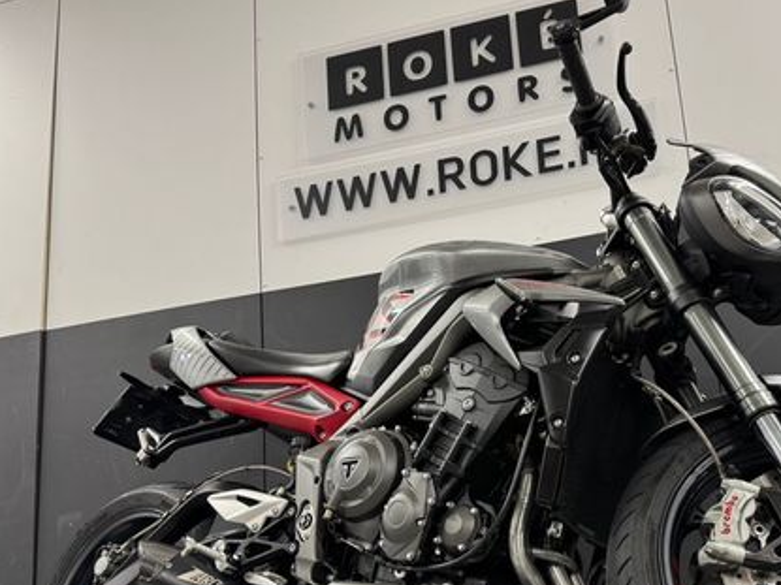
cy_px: 403
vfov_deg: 38.1
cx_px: 491
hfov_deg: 49.6
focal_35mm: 37
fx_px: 835
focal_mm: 6.76
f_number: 1.78
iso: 125
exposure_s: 1/50
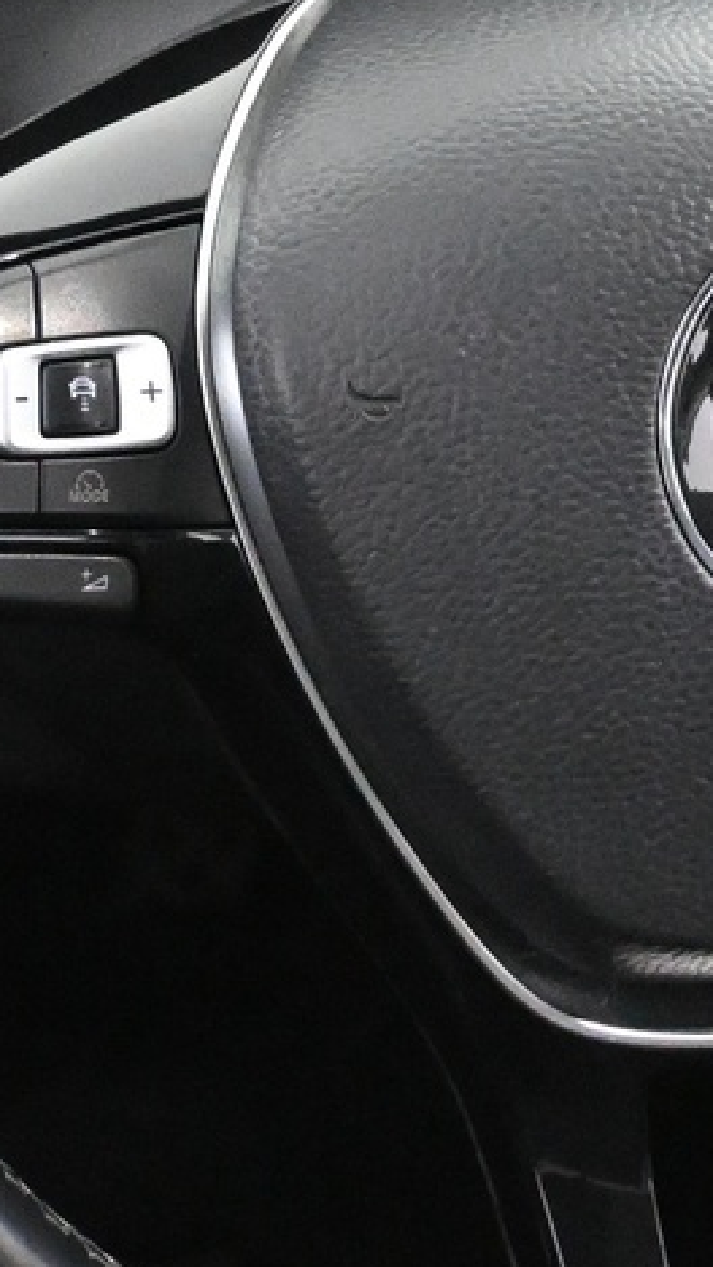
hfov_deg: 7.1
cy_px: 321
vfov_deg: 12.6
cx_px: 502
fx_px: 5741
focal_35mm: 171
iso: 9000
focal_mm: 31.5
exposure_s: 1/60
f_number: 5
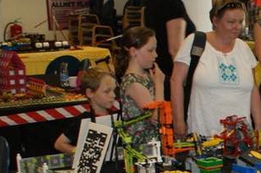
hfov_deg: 14.7
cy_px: 219
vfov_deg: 10.5
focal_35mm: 128
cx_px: 411
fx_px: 927
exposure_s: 1/60
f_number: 5.6
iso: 400
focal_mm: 26
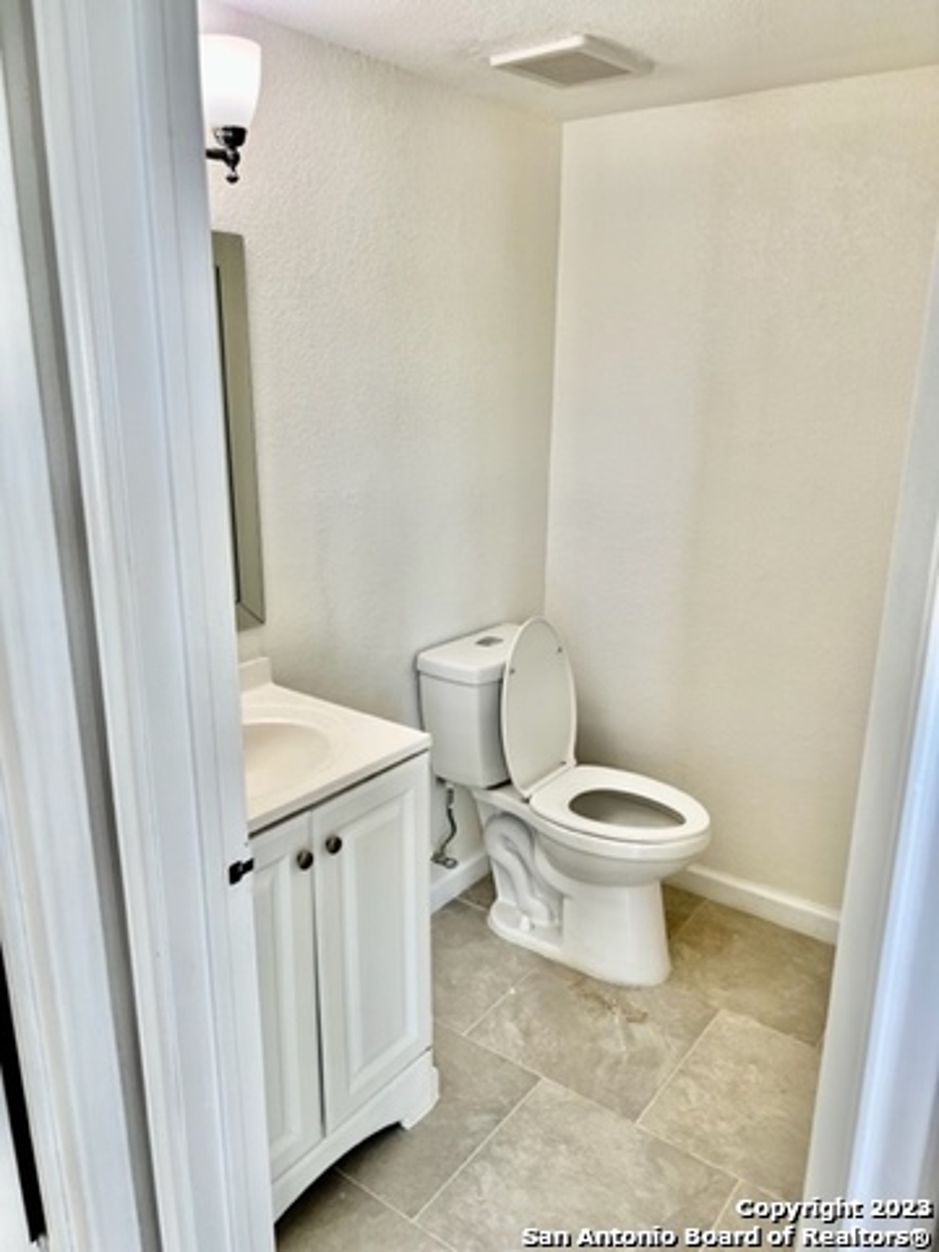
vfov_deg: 67.3
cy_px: 626
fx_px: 940
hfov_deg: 53.1
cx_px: 470
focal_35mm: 26
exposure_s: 1/120
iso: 64
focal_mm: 5.7
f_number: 1.5
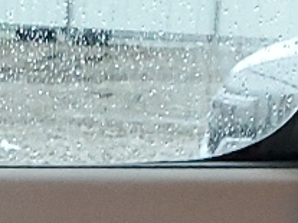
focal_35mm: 201
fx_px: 1729
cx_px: 29
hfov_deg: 9.8
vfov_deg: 6.8
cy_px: 640
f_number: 1.5
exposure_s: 1/24
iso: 305
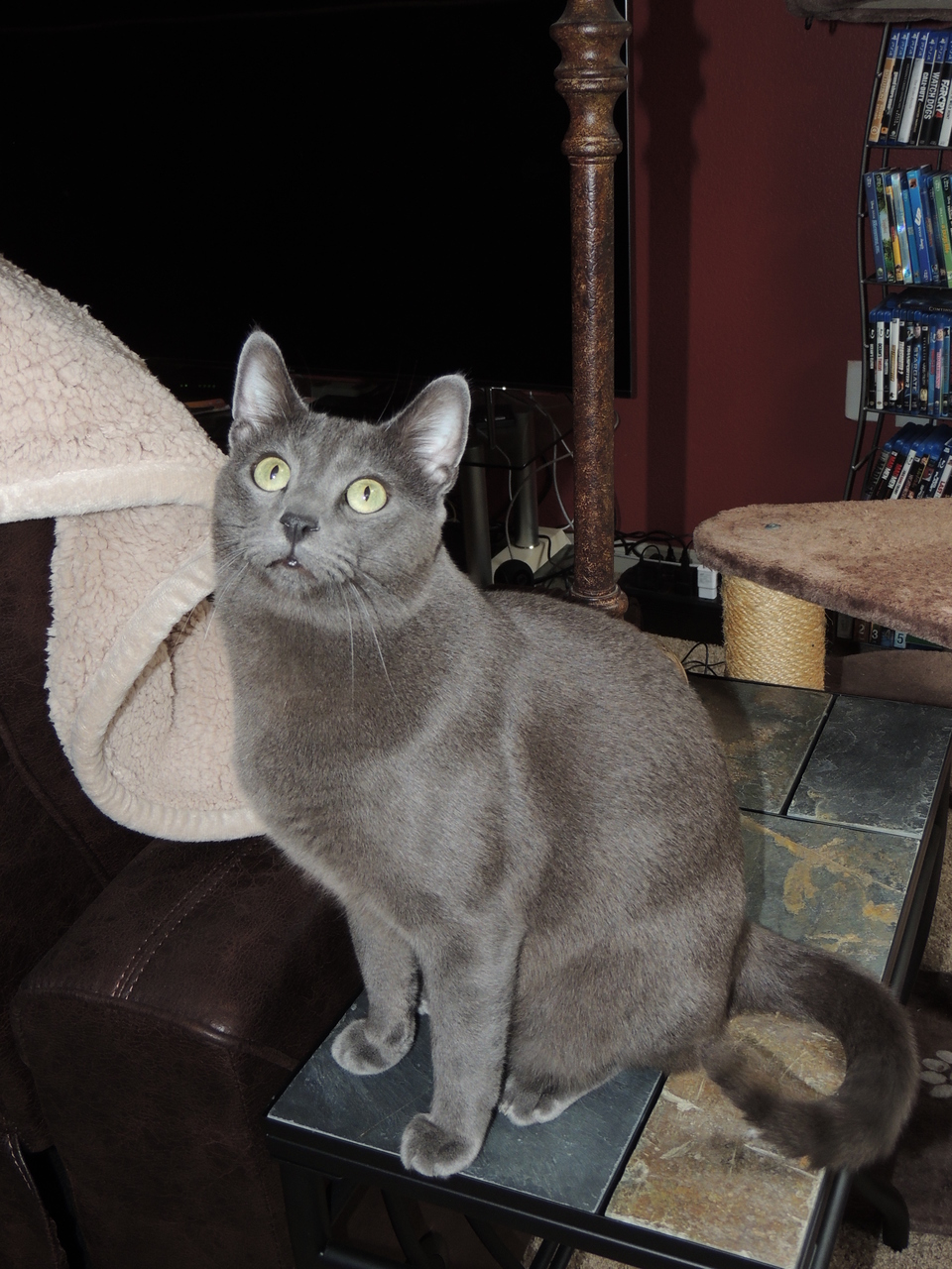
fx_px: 1467
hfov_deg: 36.0
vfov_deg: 46.8
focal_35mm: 40
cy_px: 634
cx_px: 476
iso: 200
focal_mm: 7.1
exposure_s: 1/30
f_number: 3.3
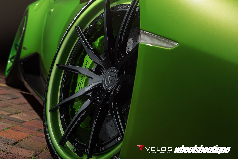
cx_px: 119
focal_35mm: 62
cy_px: 80
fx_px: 410
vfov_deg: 21.9
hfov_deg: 32.4
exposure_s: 1/100
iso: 100
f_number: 8
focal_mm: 62
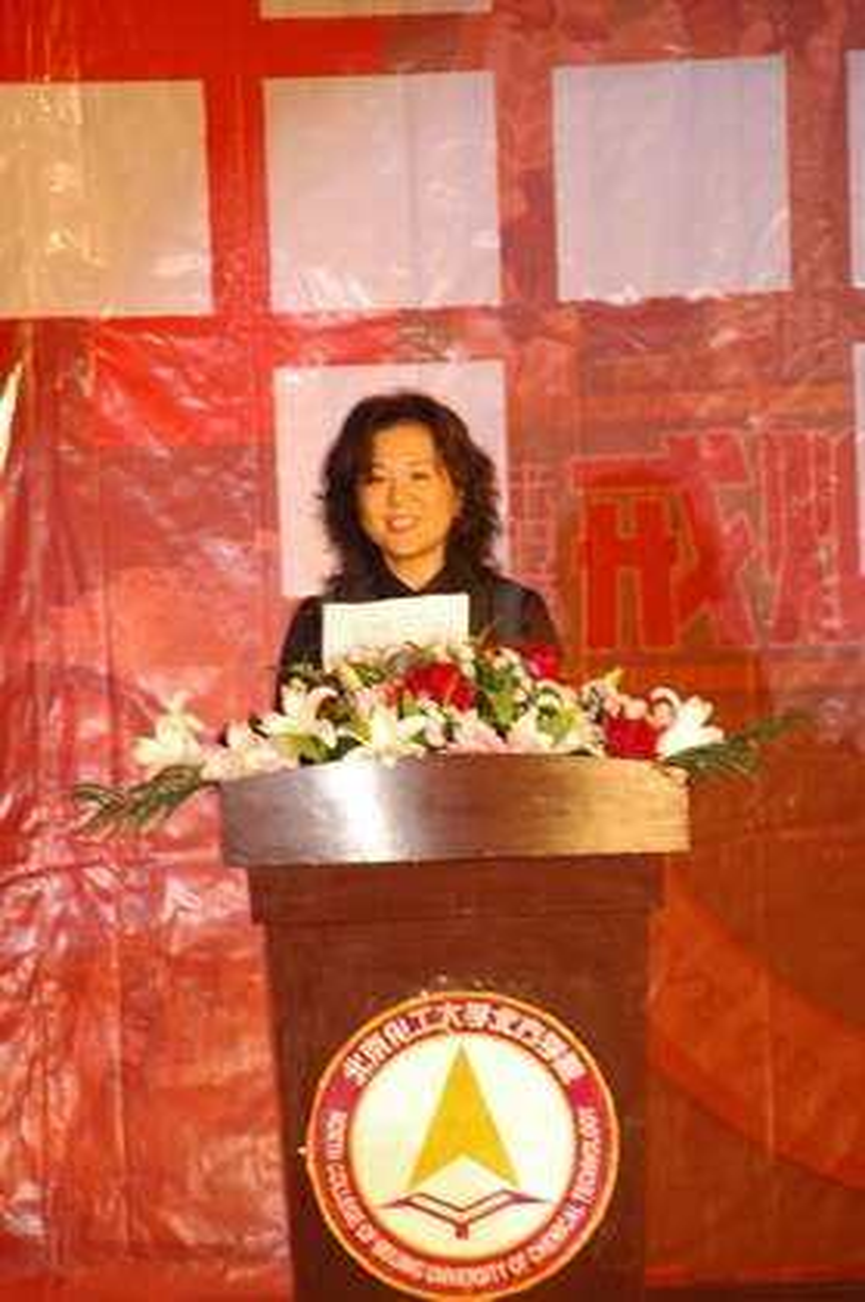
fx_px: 8129
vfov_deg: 9.2
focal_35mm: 225
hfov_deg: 6.1
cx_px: 432
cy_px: 651
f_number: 5.6
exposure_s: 1/60
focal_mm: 150
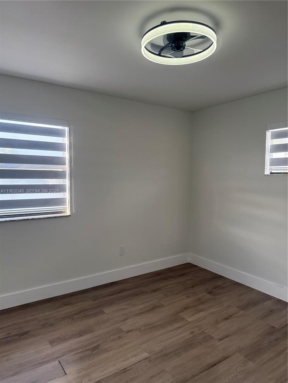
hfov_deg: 56.8
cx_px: 144
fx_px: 266
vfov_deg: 71.6
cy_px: 192
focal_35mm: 24
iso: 200
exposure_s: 1/138
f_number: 1.78
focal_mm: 6.76
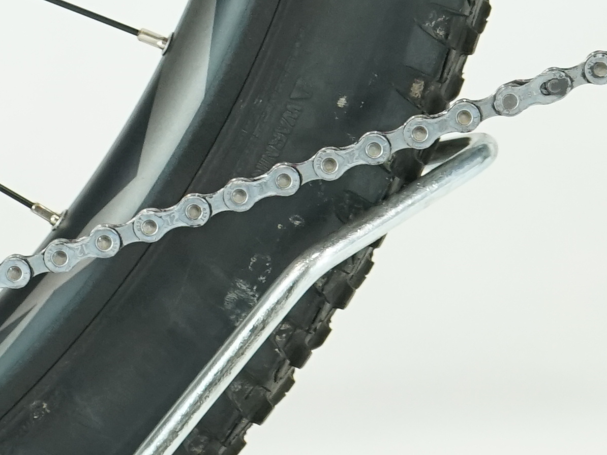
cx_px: 249
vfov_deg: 6.3
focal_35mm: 227
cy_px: -491
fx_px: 3981
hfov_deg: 8.7
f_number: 5
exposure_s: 1/200
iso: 1600
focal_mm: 47
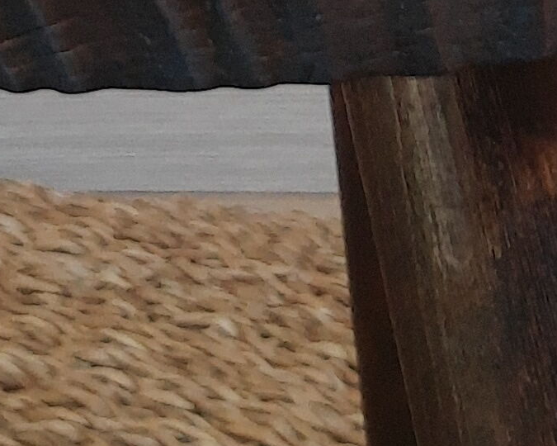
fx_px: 2539
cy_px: -463
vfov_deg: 9.4
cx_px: 99
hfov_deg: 12.5
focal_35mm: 154
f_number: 1.8
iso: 177
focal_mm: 3.95
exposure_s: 1/60
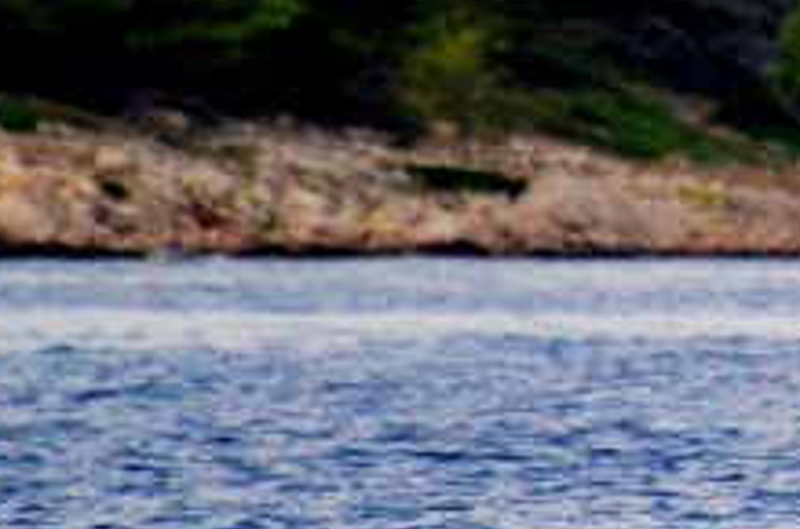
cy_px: 9
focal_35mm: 2051
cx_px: 1774
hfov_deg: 1.0
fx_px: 45478
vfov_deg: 0.7
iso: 2800
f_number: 5.6
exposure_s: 1/8000
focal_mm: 300
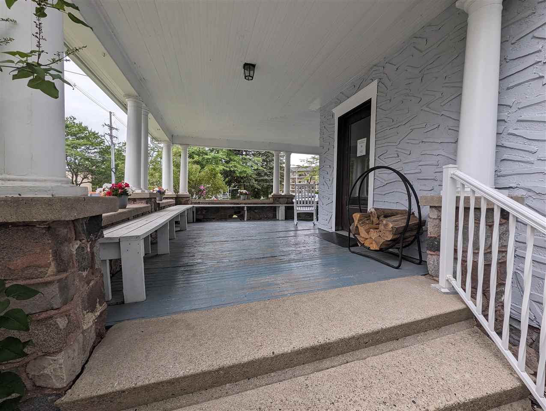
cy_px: 206
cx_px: 273
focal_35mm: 13
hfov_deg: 106.1
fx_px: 205
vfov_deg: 90.1
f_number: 2.2
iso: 45
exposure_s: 1/193
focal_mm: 1.95
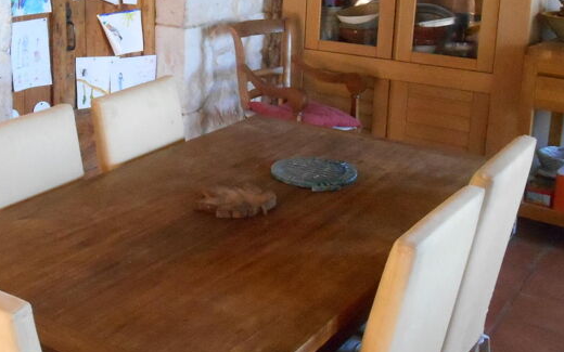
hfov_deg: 38.0
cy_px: 89
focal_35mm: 53
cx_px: 222
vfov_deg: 24.2
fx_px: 815
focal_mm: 4.7
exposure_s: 1/60
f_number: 3.4
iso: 800
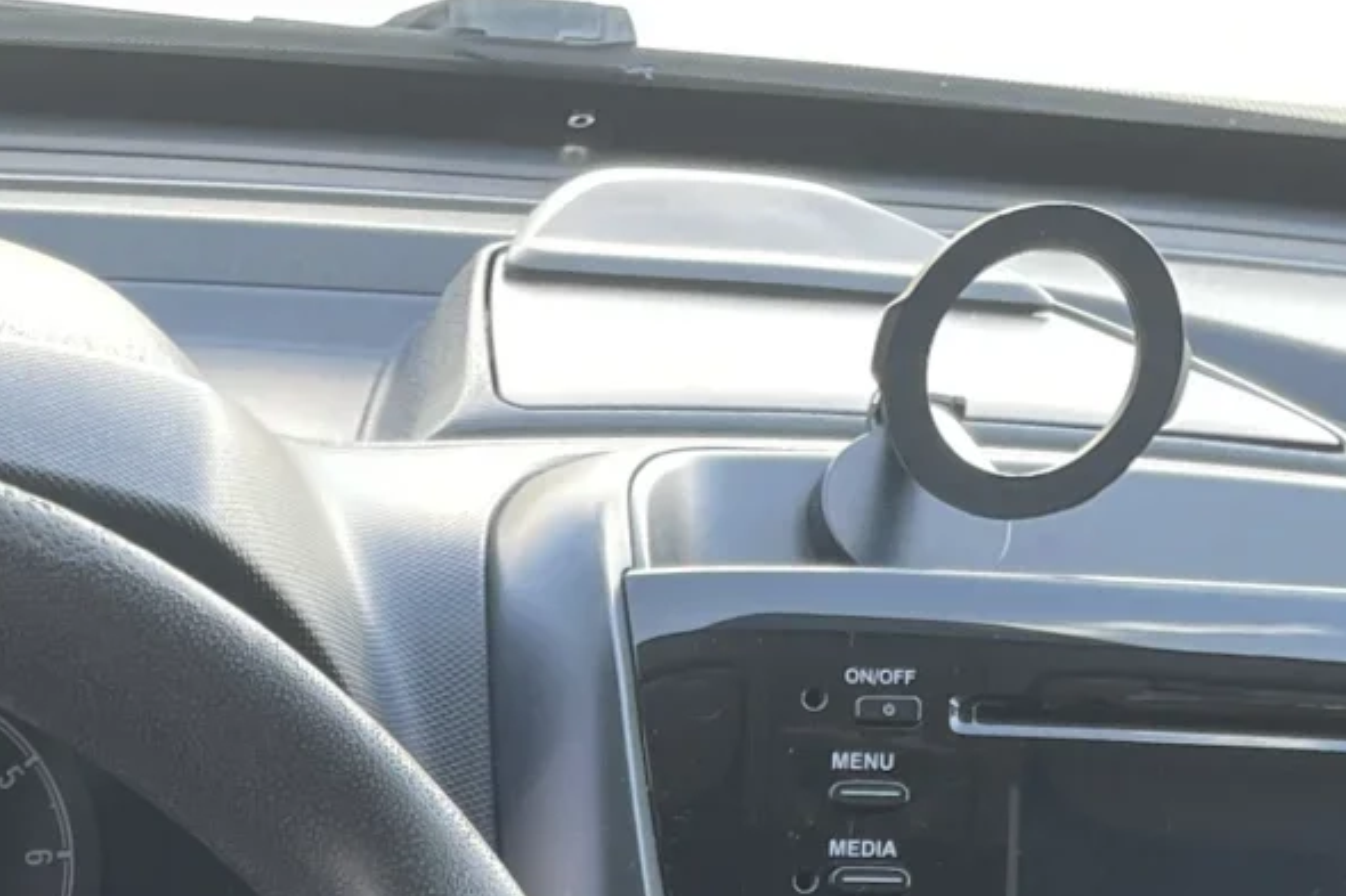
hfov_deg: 22.7
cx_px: 226
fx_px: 3289
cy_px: 1632
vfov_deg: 13.8
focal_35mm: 88
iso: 80
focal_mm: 4.2
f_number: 1.6
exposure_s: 1/121
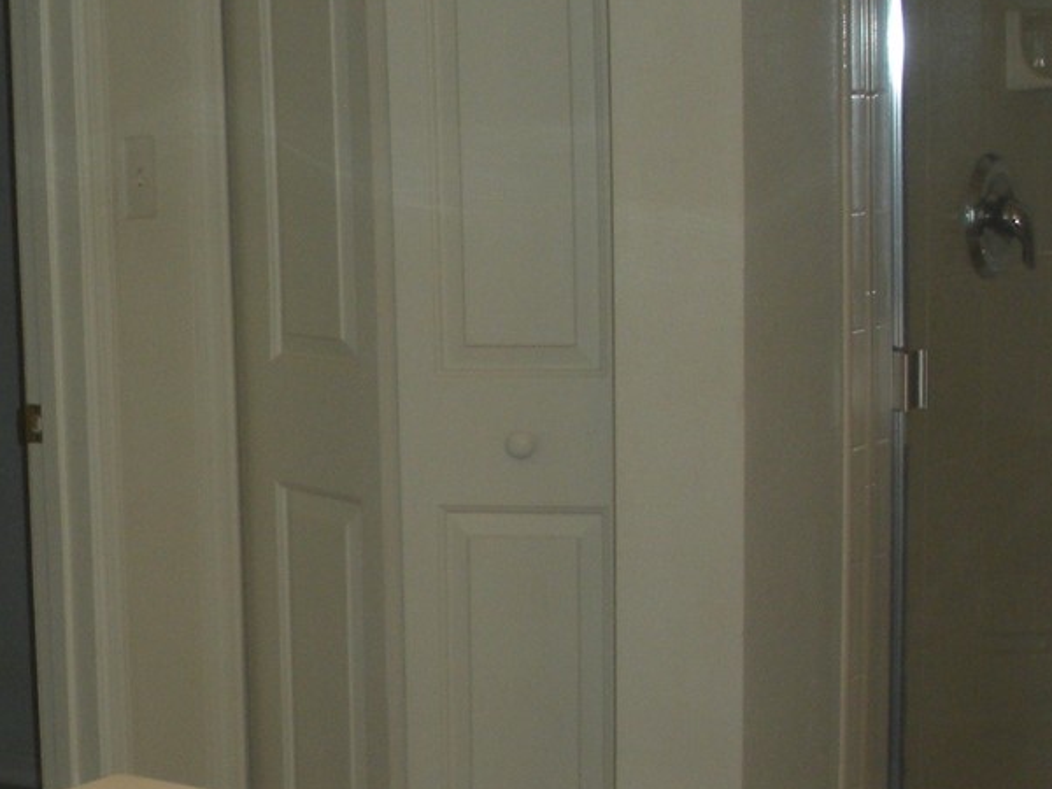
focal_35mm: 96
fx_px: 2917
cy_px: 668
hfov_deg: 20.0
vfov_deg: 15.3
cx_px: 82
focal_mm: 6.3
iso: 104
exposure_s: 1/37.6
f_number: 3.5
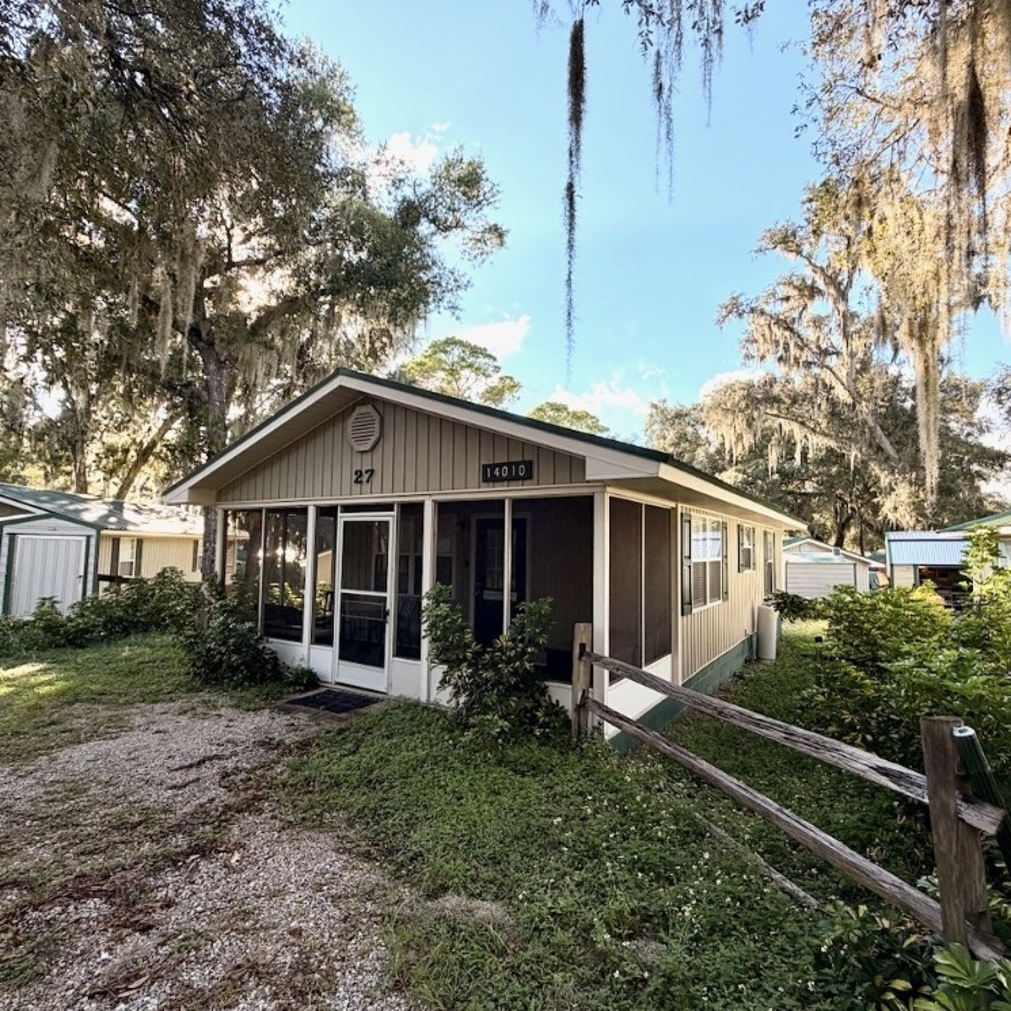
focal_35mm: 17
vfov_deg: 84.0
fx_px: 562
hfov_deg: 83.9
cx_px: 533
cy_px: 512
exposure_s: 1/502
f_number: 2.2
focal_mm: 2.22
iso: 64
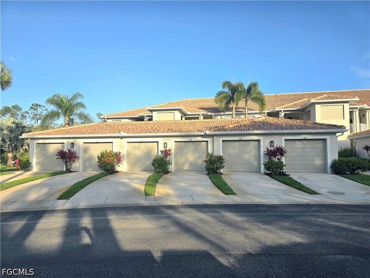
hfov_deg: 73.9
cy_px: 139
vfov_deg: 58.9
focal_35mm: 23
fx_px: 246
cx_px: 185
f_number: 1.7
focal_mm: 6.3
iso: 12
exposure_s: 1/588
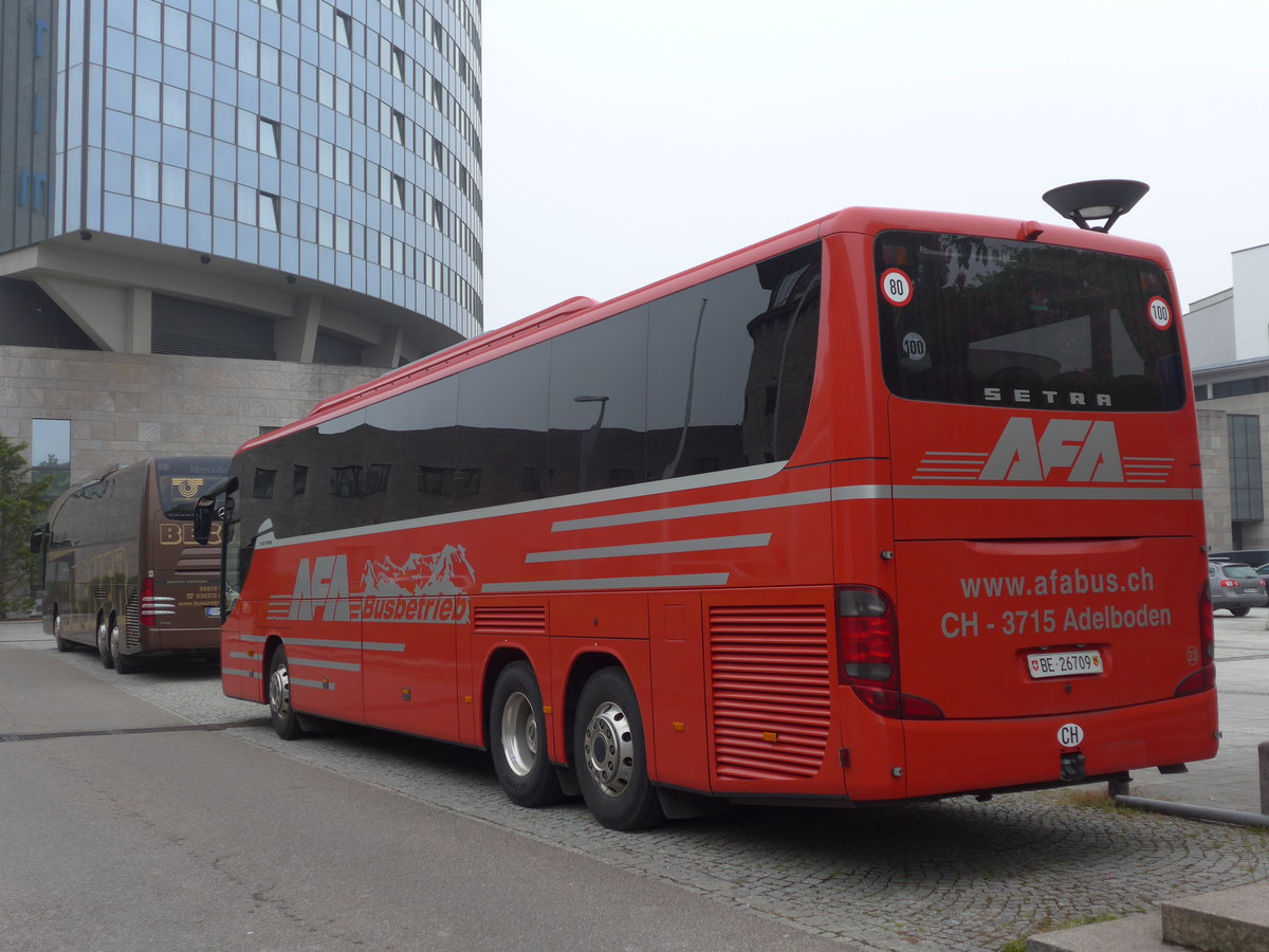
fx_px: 1503
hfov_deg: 45.8
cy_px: 476
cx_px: 634
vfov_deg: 35.1
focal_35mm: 41
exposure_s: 1/160
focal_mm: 8.4
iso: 80
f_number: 2.8
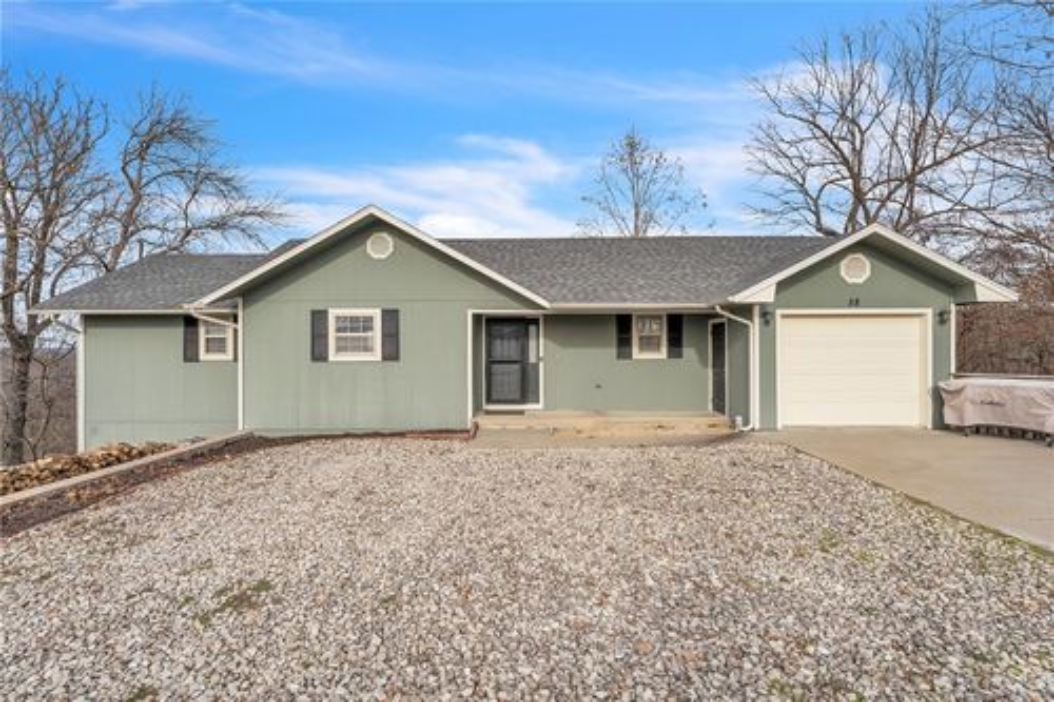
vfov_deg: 70.4
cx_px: 527
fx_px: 498
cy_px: 351
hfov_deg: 93.3
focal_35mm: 17
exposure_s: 1/800
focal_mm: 17
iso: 640
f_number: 11
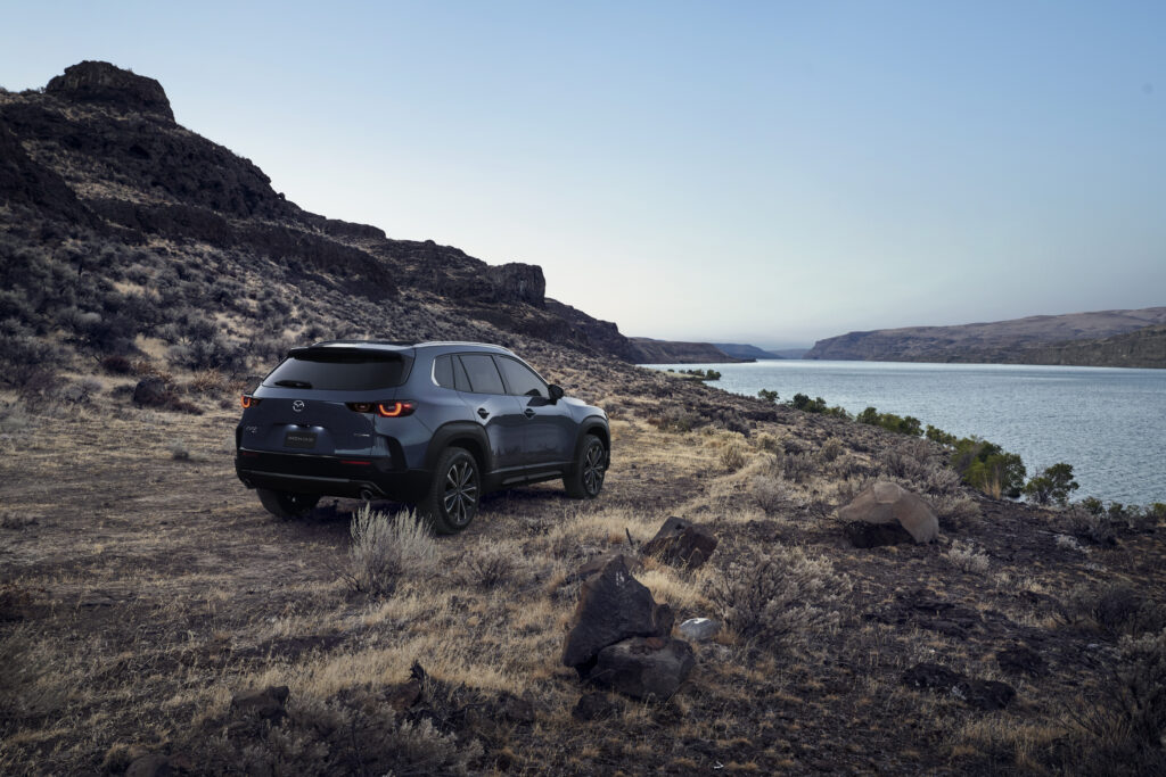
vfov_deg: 43.6
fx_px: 972
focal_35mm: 30
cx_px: 583
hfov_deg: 61.9
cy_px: 388
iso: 125
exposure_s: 1/8
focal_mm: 30
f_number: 8
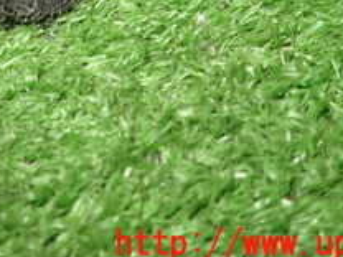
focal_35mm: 72
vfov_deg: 18.5
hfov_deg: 25.6
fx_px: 713
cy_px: -105
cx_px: -7
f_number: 2
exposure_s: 1/40
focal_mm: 4.5
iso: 200
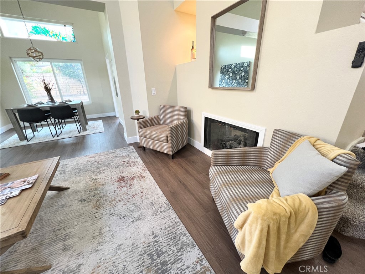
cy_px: 137
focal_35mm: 13
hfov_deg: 106.2
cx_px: 182
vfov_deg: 89.9
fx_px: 137
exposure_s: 1/60
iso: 200
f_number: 1.8
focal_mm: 1.57
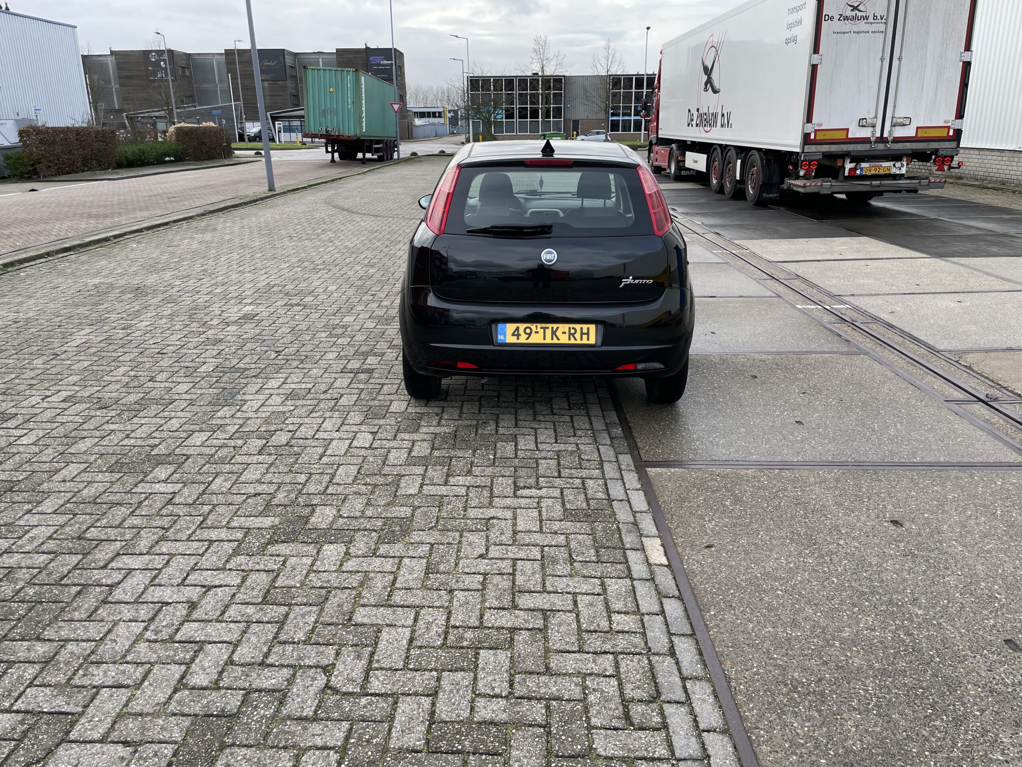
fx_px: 768
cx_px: 511
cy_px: 384
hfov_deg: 67.3
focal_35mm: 26
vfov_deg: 53.1
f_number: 1.6
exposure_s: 1/374
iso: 32
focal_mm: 4.2
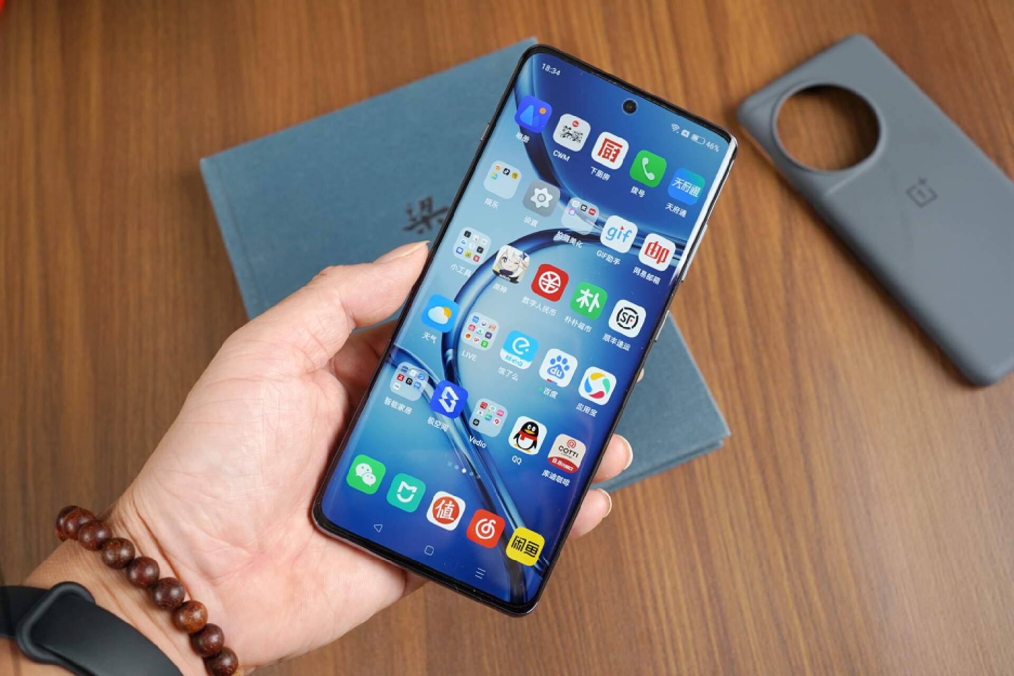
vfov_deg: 37.9
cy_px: 338
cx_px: 507
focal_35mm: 35
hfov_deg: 54.4
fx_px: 986
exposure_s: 1/40
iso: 320
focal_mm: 35
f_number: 8
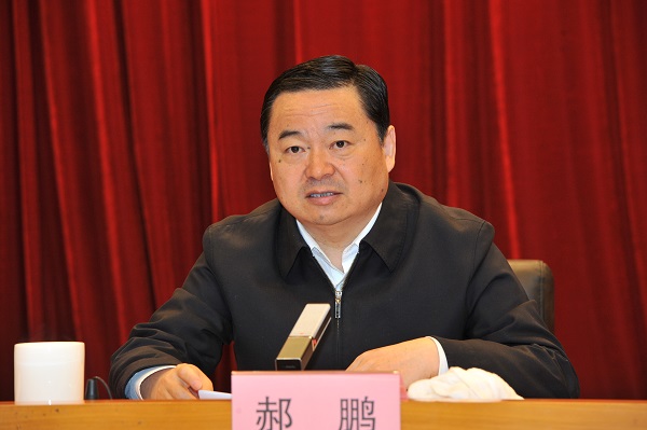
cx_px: 324
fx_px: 2963
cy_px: 215
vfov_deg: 8.3
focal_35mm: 165
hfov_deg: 12.5
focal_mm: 165
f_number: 7.1
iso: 1000
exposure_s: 1/60
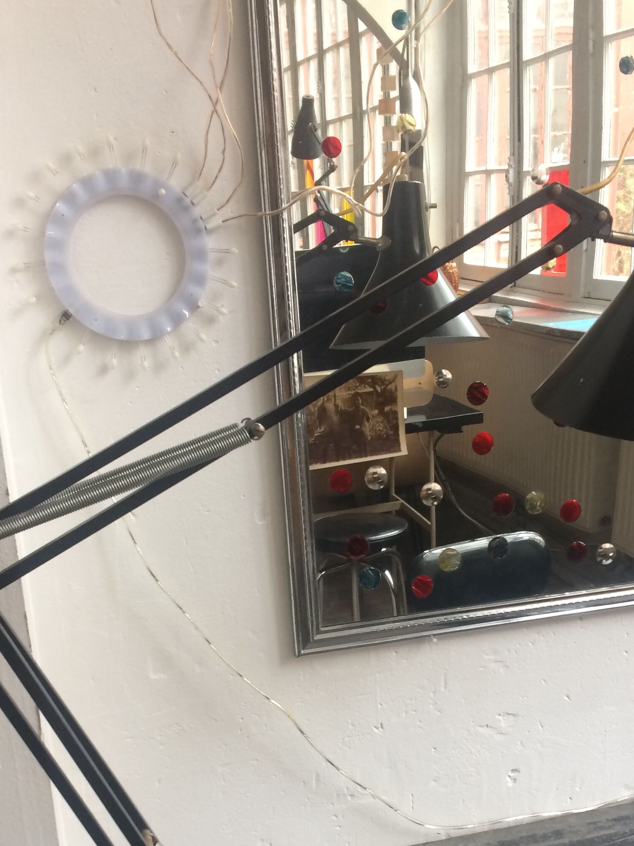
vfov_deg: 39.4
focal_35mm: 47
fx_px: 1148
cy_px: 629
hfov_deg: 30.8
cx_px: 364
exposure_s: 1/33
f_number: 2.2
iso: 50
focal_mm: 4.15
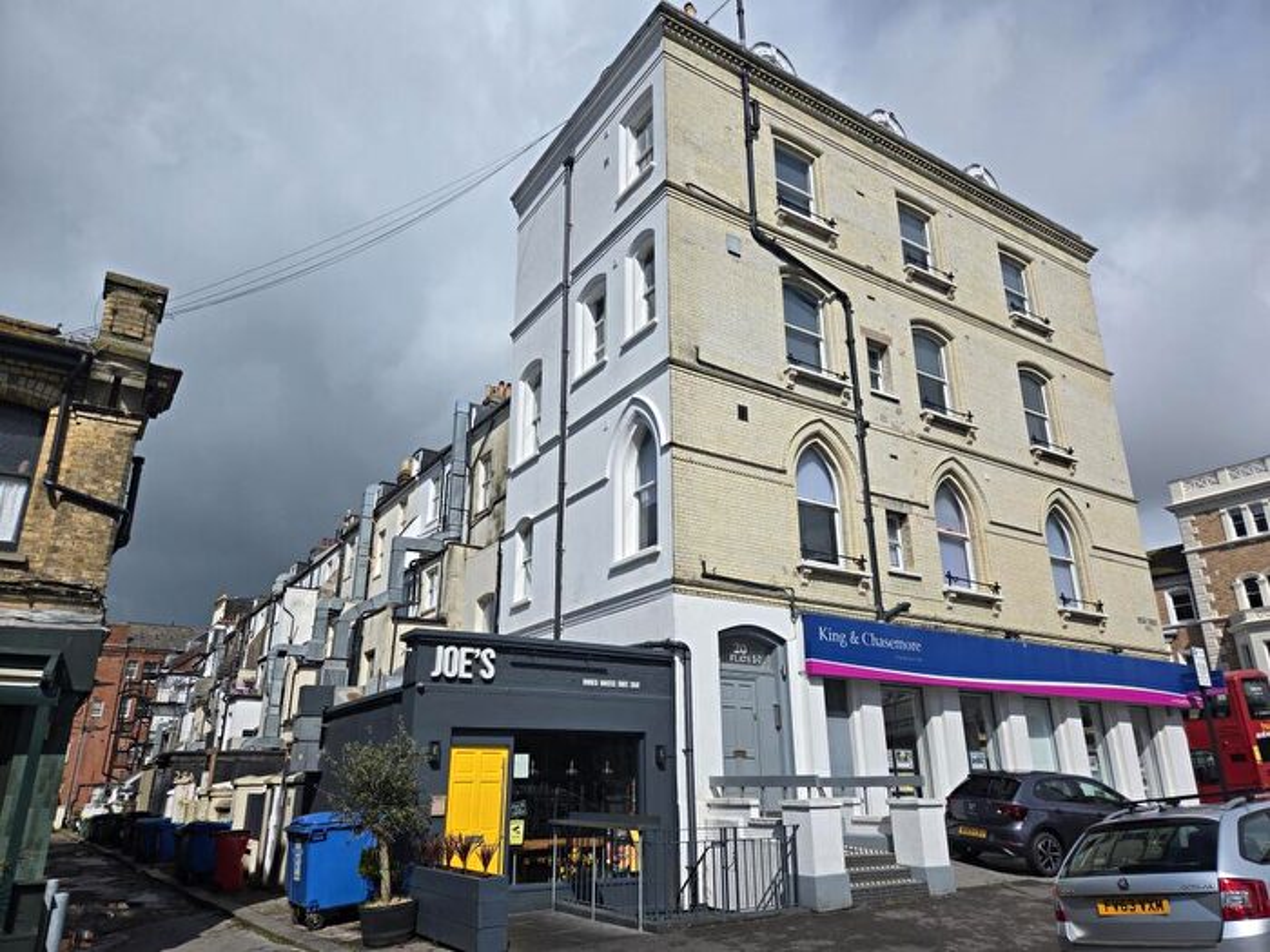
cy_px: 476
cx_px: 635
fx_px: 844
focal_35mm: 23
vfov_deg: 58.9
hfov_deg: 73.9
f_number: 1.8
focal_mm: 5.4
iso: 25
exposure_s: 1/4364
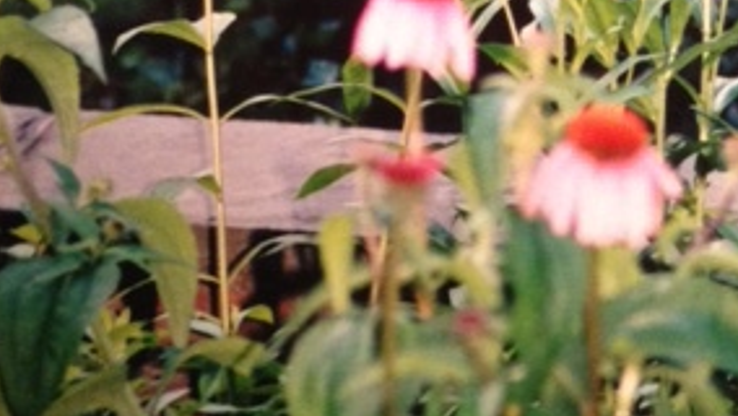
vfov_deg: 13.1
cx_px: 405
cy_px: -247
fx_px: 1684
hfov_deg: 24.7
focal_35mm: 86
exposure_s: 1/20
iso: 250
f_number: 2.4
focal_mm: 4.28
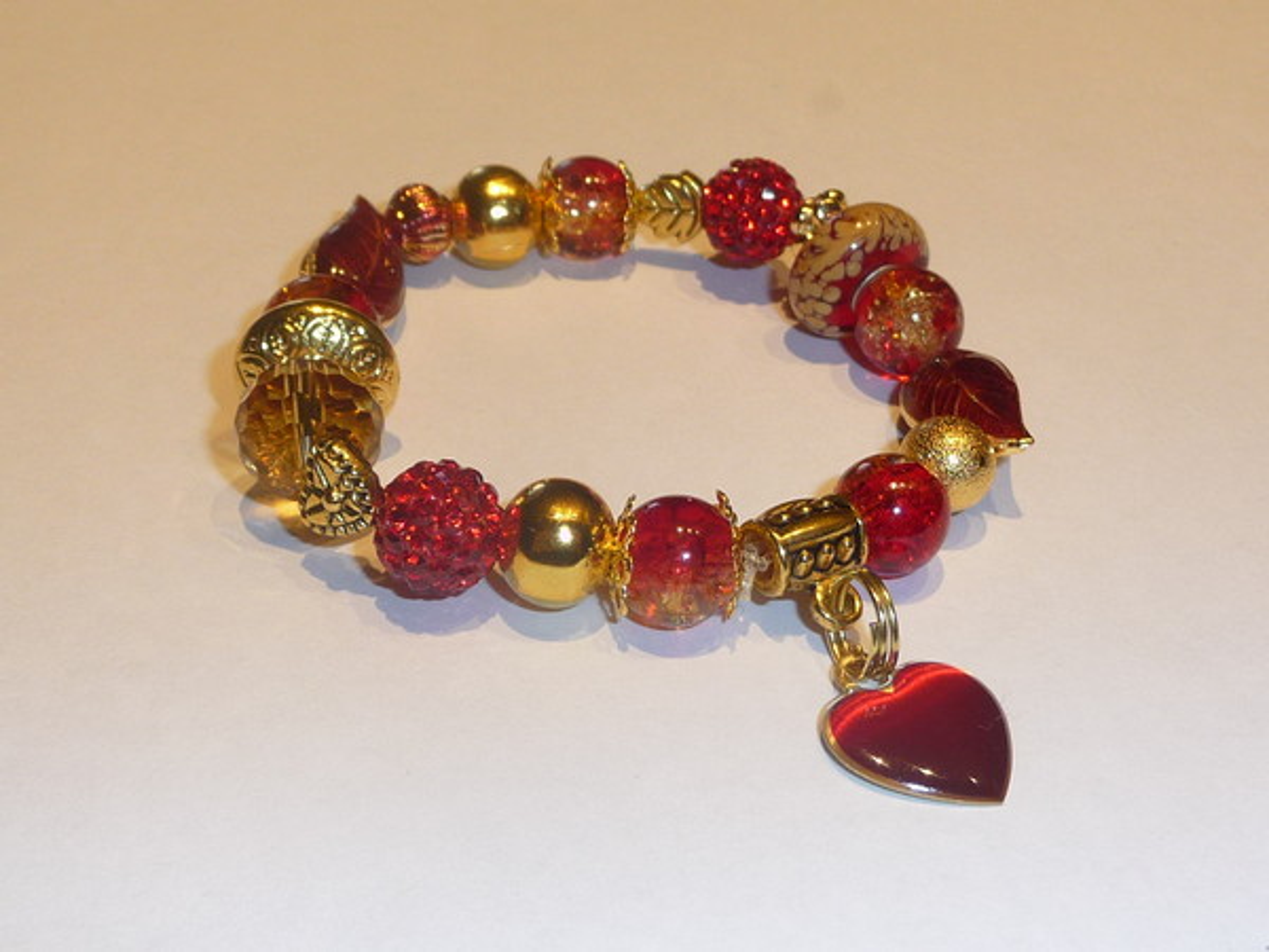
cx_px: 634
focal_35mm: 50
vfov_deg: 29.1
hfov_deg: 38.2
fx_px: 1833
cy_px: 476
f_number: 3.4
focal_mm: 5
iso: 100
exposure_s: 1/50
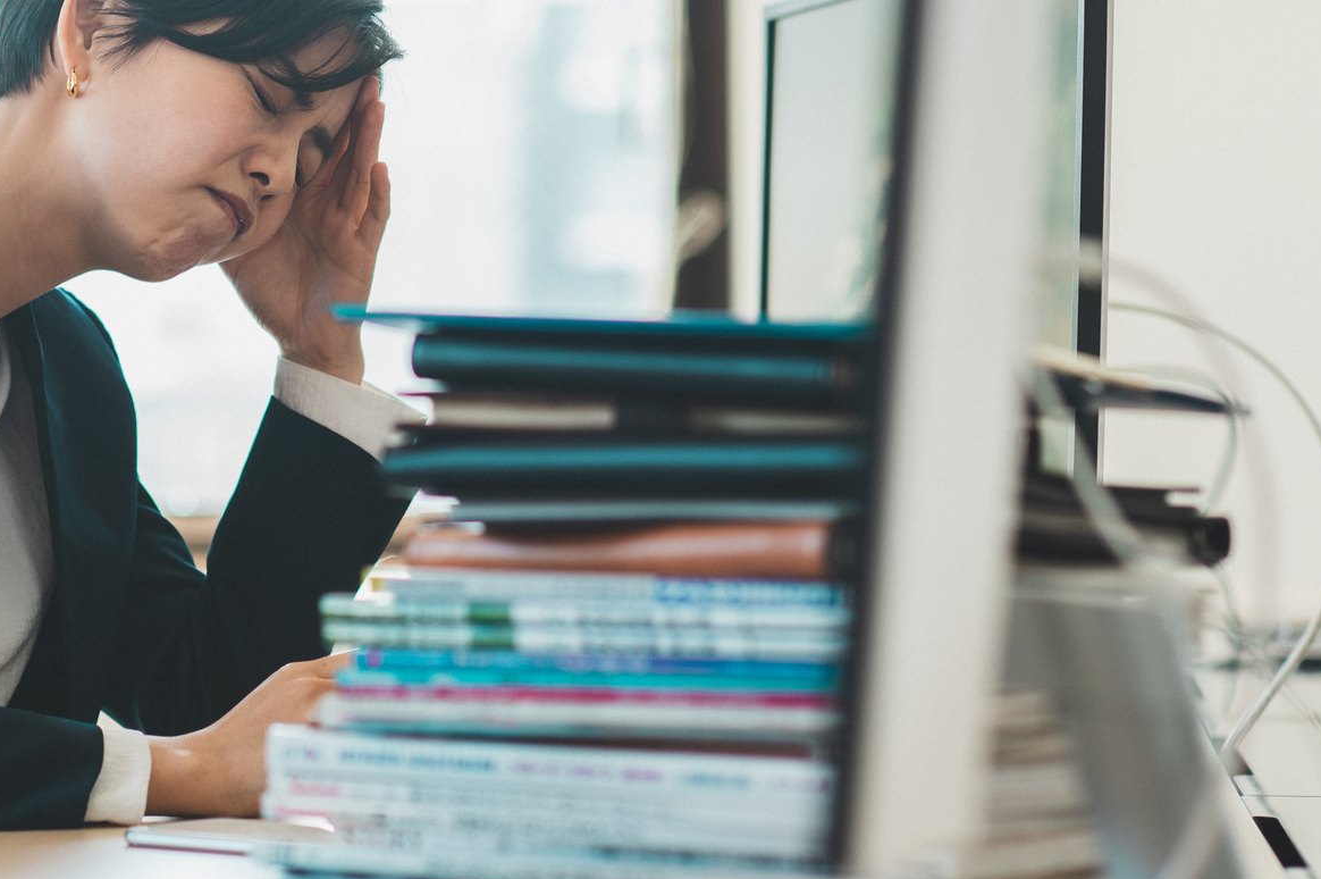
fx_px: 5353
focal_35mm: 146
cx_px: 384
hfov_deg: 14.0
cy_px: 192
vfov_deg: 9.4
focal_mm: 85
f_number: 2.8
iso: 320
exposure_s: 1/160
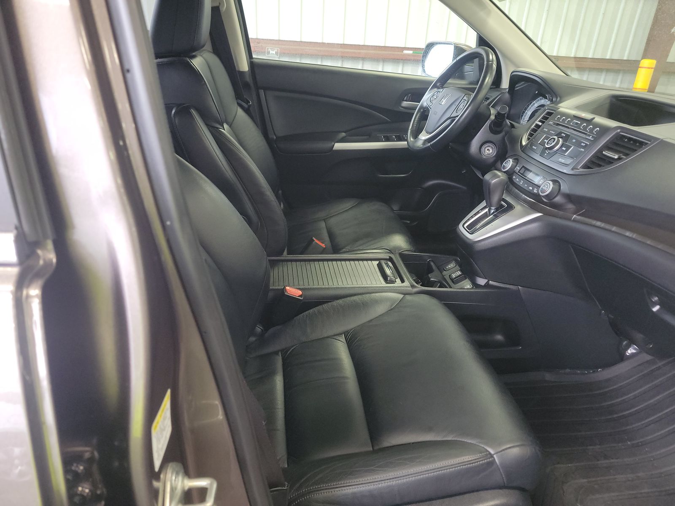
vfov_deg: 56.8
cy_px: 253
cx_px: 338
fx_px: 468
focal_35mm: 24
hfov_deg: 71.6
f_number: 1.8
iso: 568
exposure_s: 1/59
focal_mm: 6.7
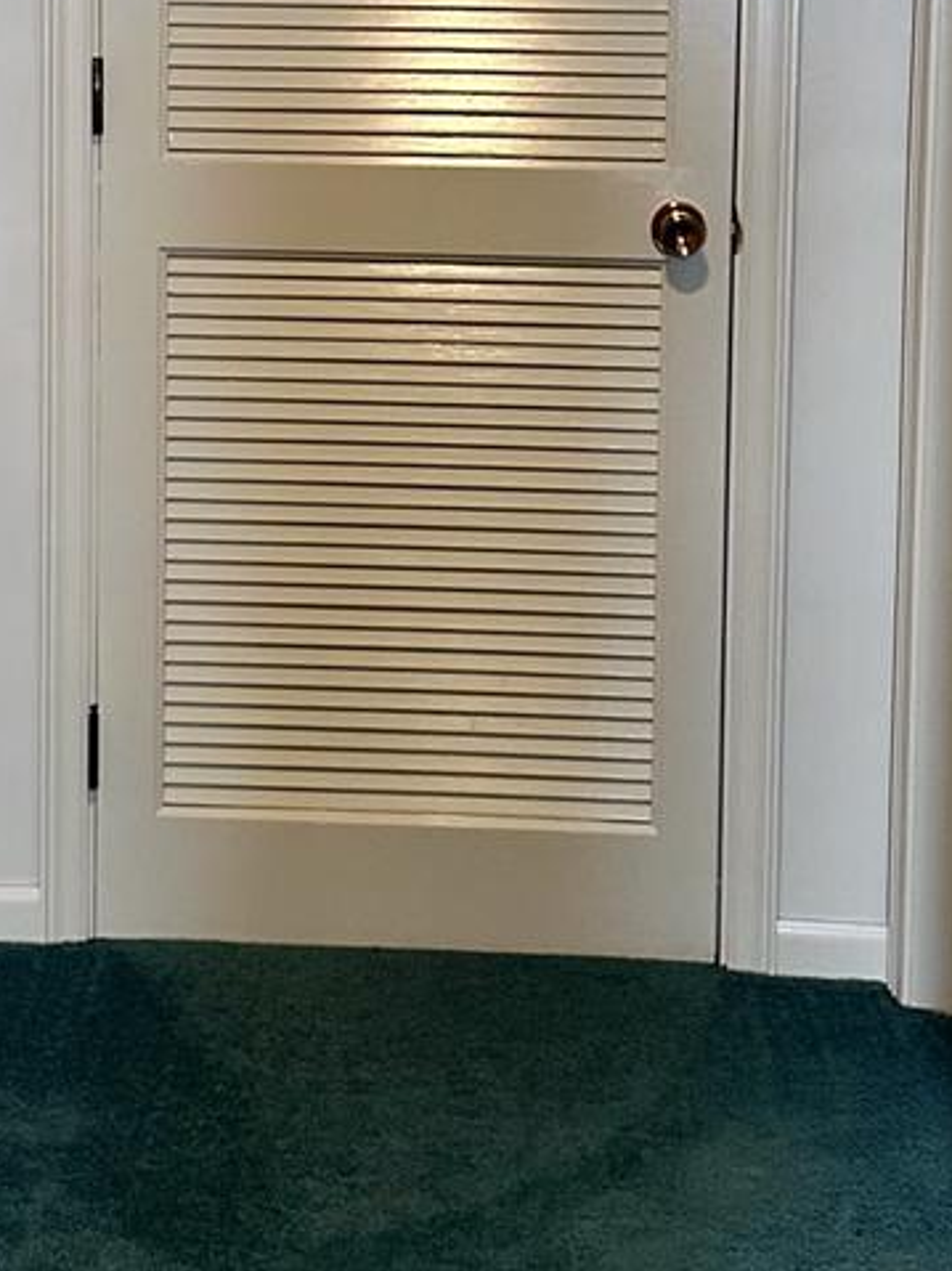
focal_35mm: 77
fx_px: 2825
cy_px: 85
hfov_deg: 19.1
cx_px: 326
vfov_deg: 24.5
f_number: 1.78
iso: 320
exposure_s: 1/60
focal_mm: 6.86
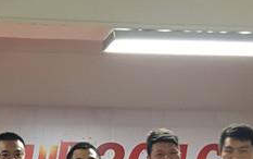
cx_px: 9
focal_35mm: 79
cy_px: 172
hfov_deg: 25.1
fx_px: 545
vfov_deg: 16.1
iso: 100
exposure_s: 1/10
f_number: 2.2
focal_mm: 4.15
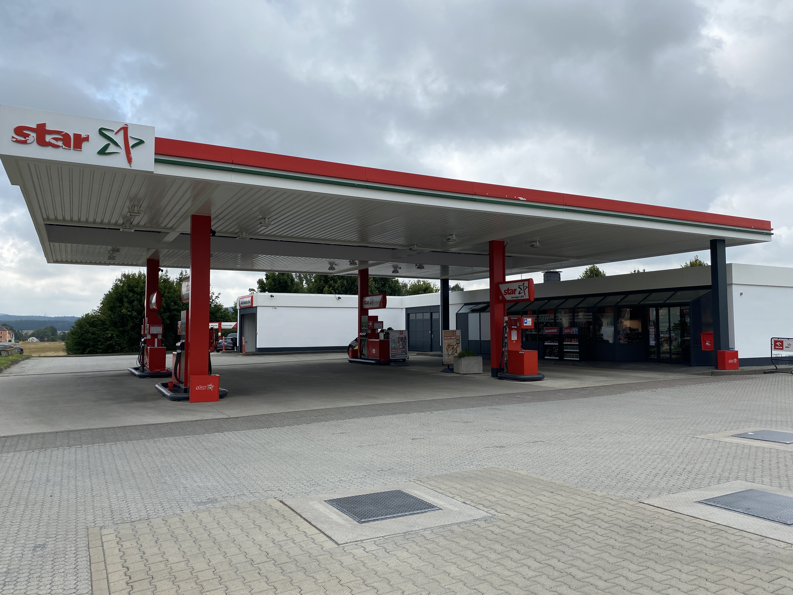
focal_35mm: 26
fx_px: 596
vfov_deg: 53.1
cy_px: 298
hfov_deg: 67.3
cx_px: 396
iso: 32
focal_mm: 4.25
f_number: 1.8
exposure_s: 1/2410
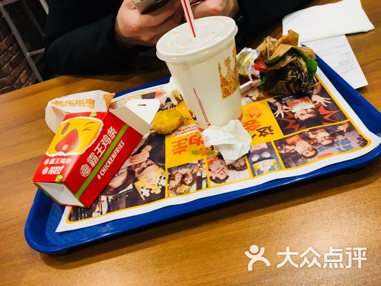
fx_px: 319
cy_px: 143
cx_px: 190
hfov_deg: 61.7
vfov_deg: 48.2
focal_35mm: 29
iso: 100
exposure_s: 1/33
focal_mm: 4.15
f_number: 2.2
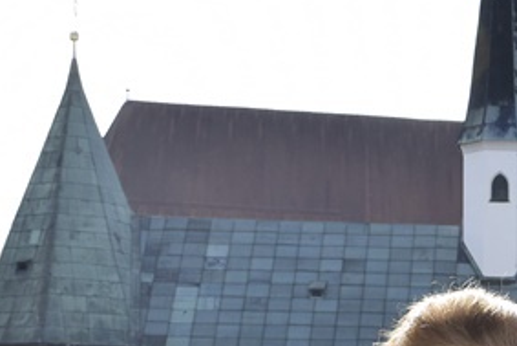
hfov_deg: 17.8
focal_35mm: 105
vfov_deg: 12.7
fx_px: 1509
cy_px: 438
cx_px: 727
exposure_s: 1/320
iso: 200
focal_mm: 22
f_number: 9
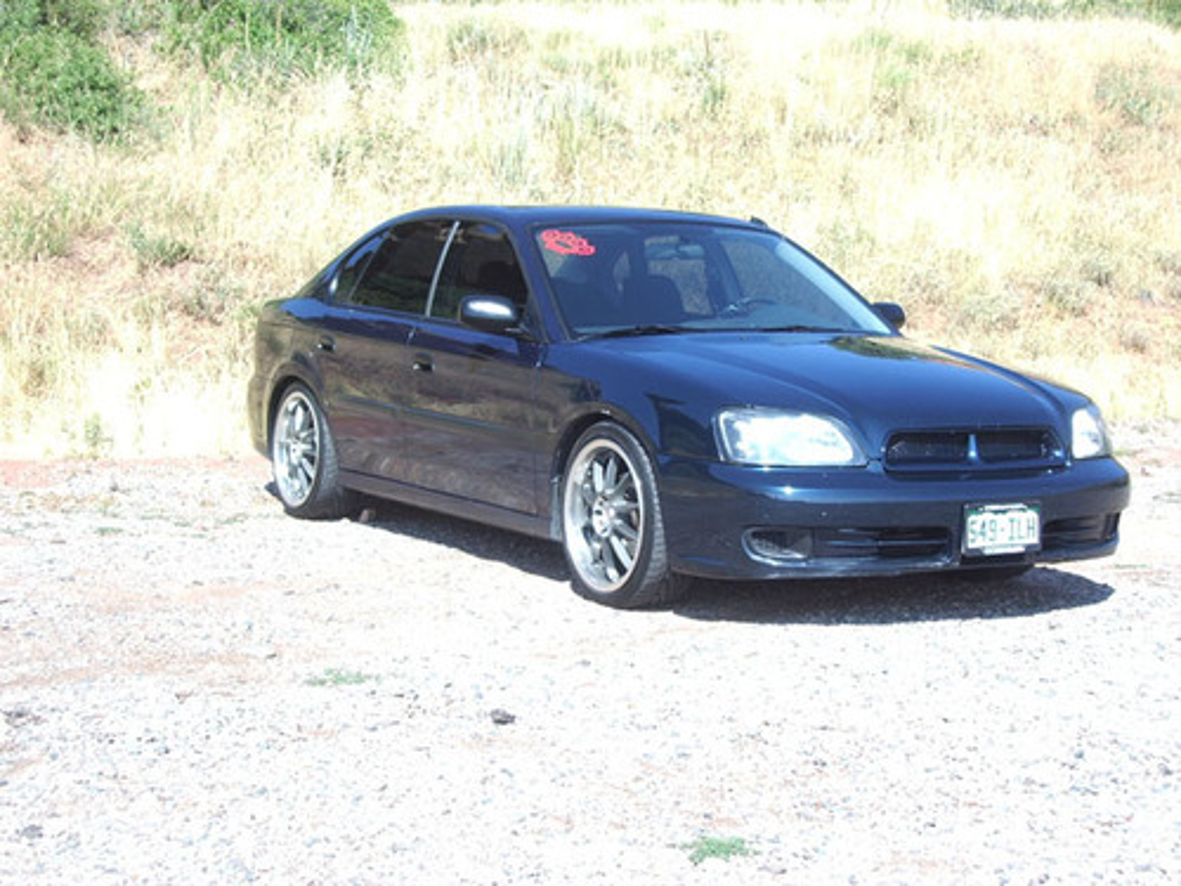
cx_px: 590
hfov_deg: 31.2
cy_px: 443
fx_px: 2115
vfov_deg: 23.7
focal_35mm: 62
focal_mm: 10.2
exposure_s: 1/200
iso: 50
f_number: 3.5
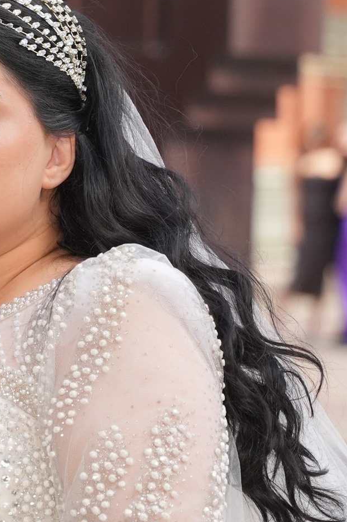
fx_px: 3583
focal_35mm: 248
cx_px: -159
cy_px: 161
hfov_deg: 5.5
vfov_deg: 8.3
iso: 640
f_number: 2.8
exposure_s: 1/3200
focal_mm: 60.4
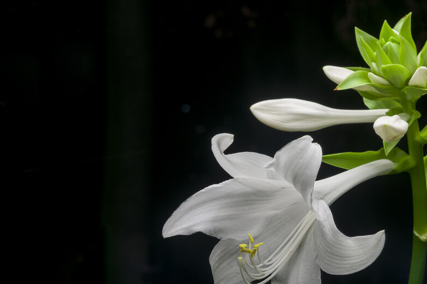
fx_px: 1230
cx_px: 319
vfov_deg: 13.1
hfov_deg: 19.6
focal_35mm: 104
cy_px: 207
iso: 100
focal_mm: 45
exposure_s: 6
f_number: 13
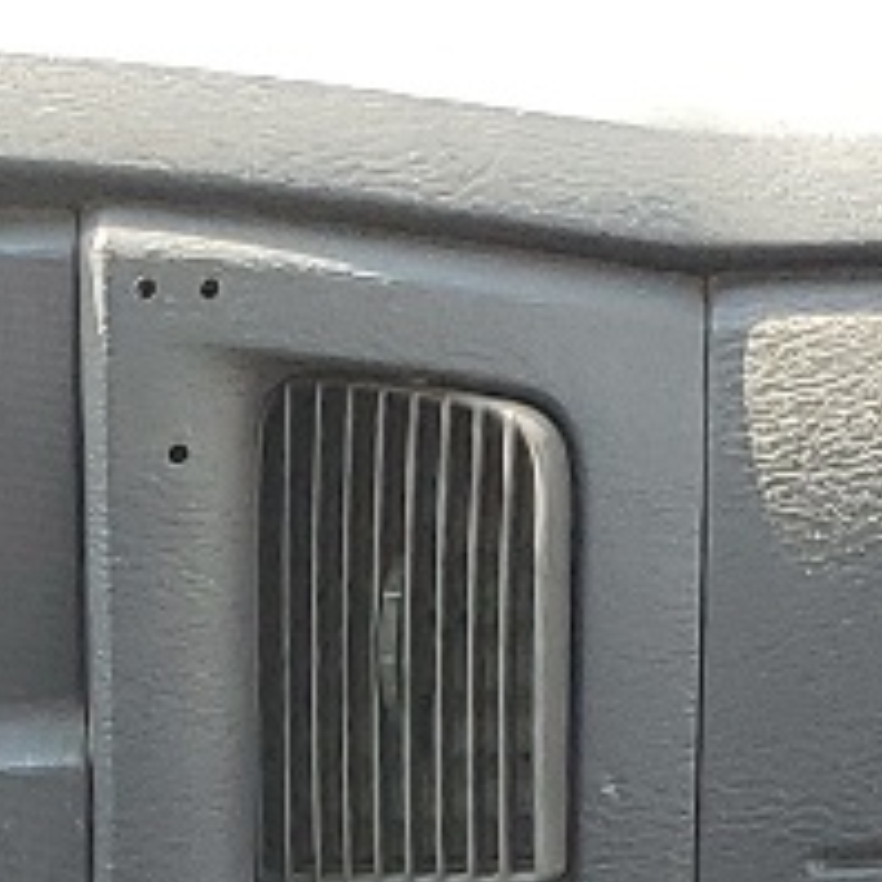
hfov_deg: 9.2
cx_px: -401
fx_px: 5362
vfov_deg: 8.1
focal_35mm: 186
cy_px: 2575
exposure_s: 1/189
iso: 50
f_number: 1.5
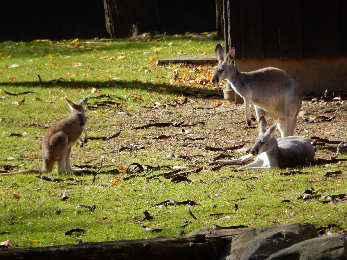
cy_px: 130
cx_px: 174
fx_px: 5513
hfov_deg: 3.6
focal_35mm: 550
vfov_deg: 2.7
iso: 125
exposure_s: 1/160
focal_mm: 99
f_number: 6.3
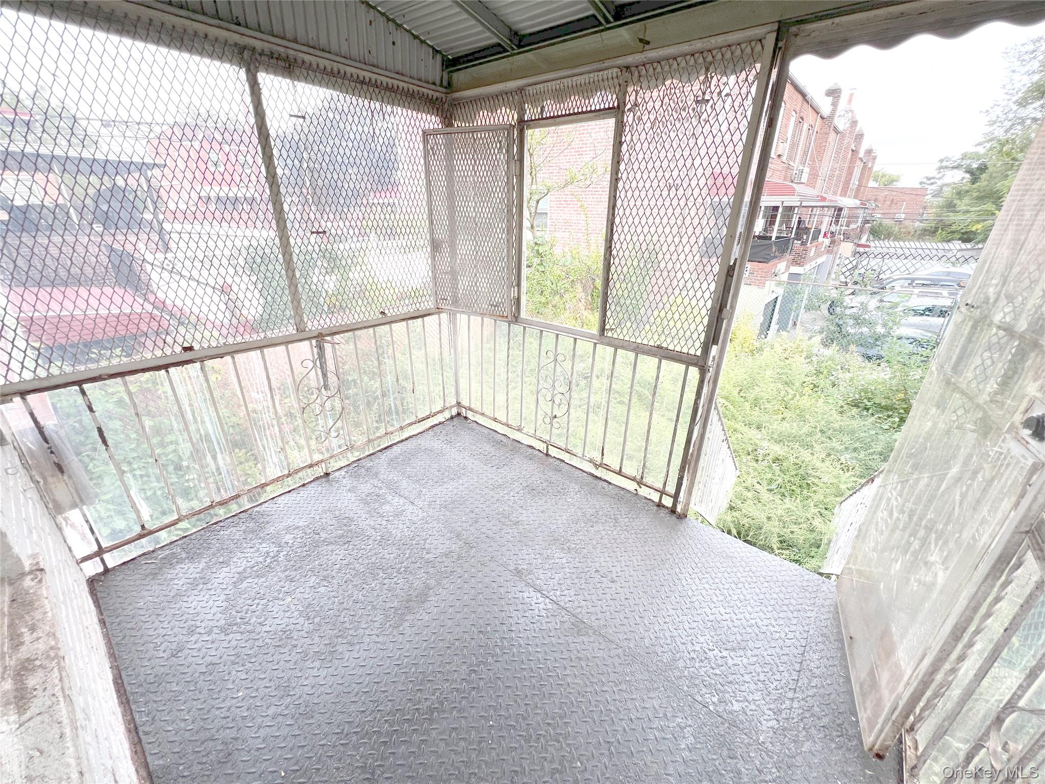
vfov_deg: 89.9
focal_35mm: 13
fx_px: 392
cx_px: 522
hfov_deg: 106.2
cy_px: 392
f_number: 1.8
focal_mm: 1.57
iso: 80
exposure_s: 1/99
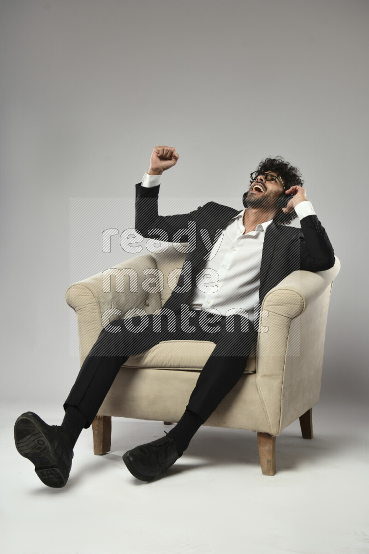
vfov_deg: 41.1
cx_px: 184
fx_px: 738
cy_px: 277
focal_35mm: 48
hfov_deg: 28.1
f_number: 5.6
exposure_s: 1/125
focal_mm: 48
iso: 400
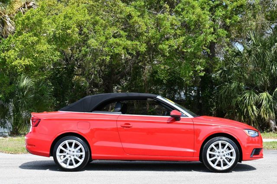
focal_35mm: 60
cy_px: 92
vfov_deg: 22.6
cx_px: 138
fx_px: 461
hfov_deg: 33.4
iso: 160
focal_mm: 40
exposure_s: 1/250
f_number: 8
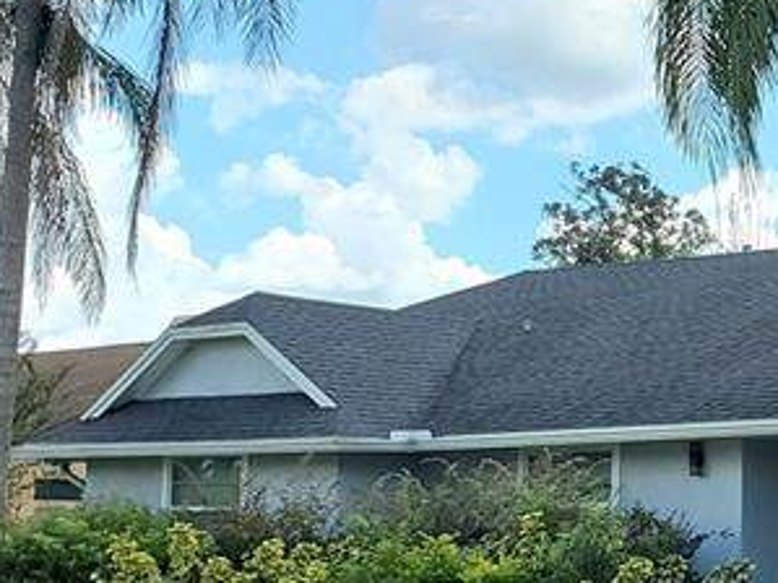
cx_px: 1033
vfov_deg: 16.6
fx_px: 1999
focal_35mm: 89
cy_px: 338
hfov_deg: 20.1
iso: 50
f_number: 2.4
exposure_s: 1/1000
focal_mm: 4.3
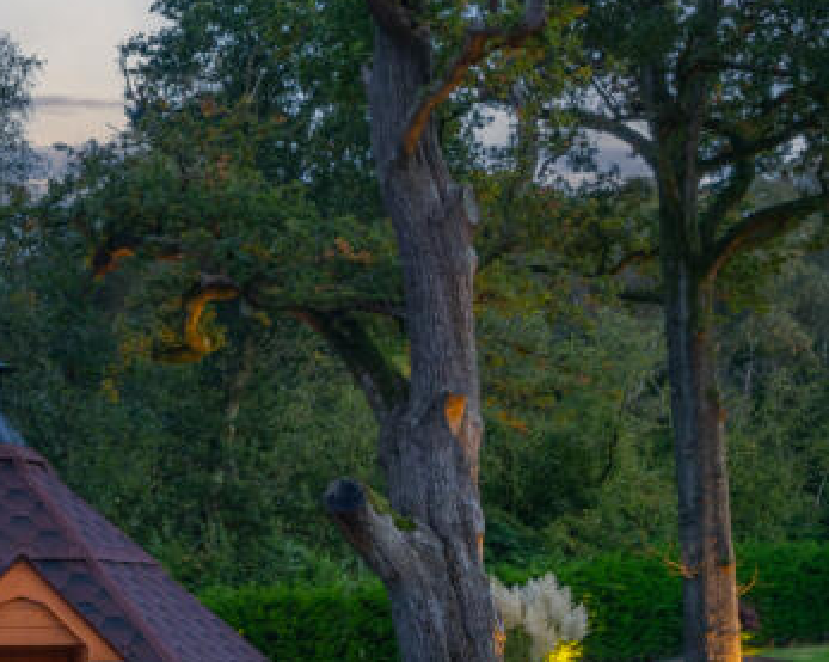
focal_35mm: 97
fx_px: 2378
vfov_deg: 15.7
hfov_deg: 19.5
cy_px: 537
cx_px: 105
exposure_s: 1/1.25
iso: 640
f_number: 13
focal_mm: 35
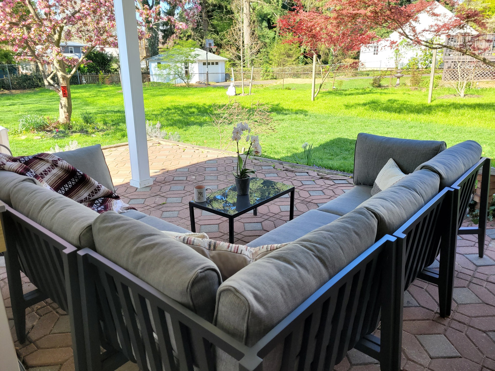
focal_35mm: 26
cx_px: 248
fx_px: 372
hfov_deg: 67.3
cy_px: 186
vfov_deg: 53.1
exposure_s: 1/324
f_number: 1.8
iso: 40
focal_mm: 5.4
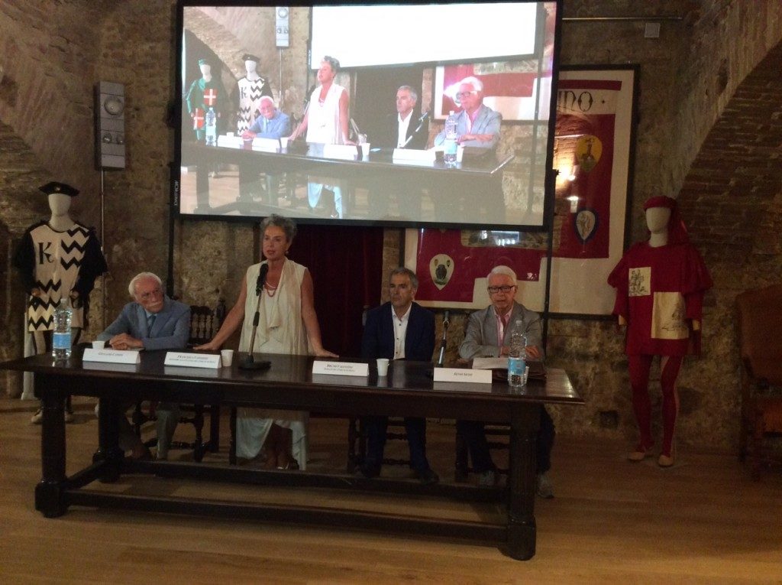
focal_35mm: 32
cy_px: 292
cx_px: 391
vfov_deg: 44.1
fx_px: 722
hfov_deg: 56.9
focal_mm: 3.3
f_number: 2.4
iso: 250
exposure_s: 1/25
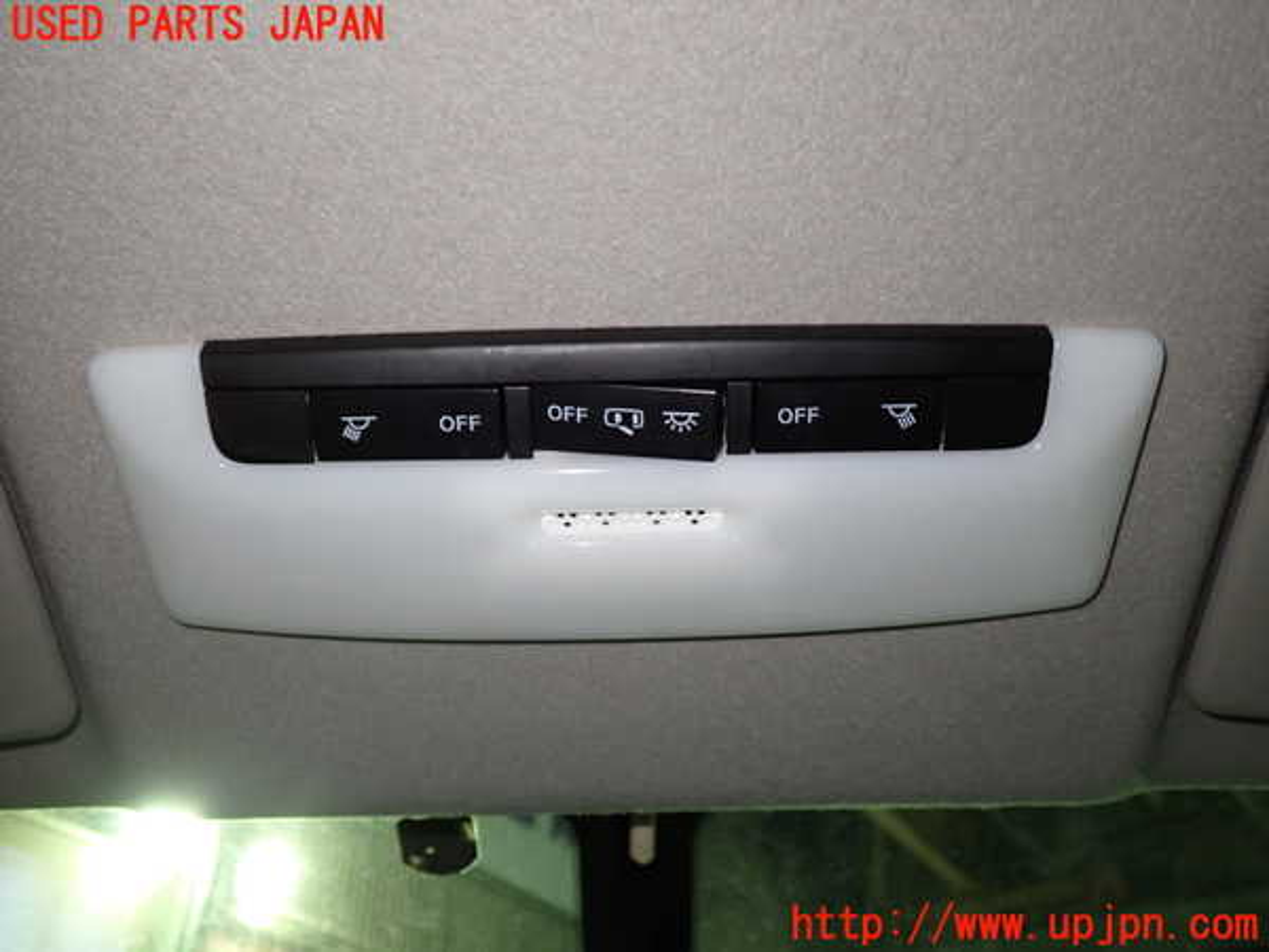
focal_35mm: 30
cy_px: 476
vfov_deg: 46.8
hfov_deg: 60.0
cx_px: 634
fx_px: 1100
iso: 200
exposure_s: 1/30
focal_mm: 5.4
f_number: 2.3
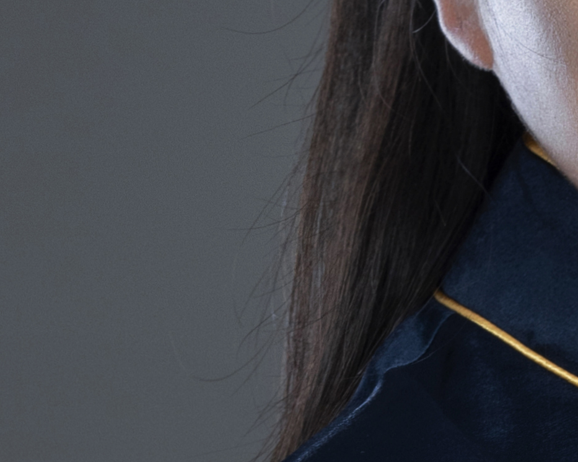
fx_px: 13306
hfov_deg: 2.5
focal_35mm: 778
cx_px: 698
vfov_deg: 2.0
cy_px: 1009
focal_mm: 105
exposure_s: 1/160
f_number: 8
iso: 160
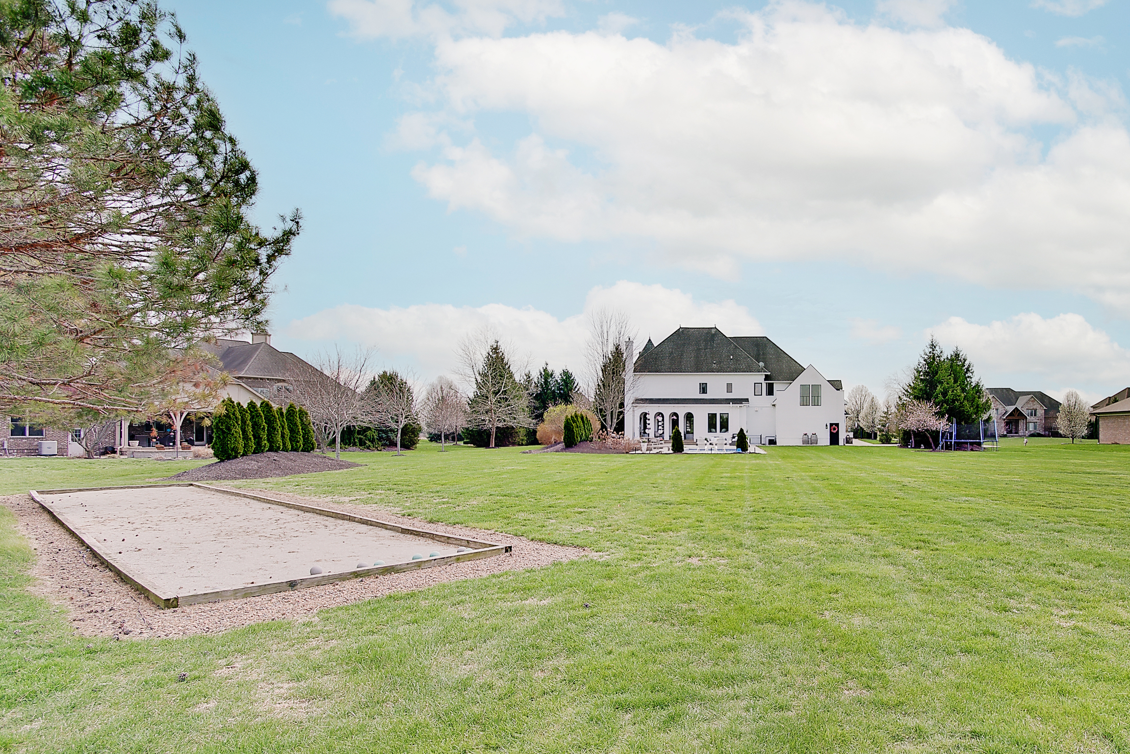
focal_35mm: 20
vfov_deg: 61.5
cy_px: 444
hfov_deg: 82.0
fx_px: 628
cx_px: 722
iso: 100
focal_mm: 10
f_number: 9
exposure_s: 1/250
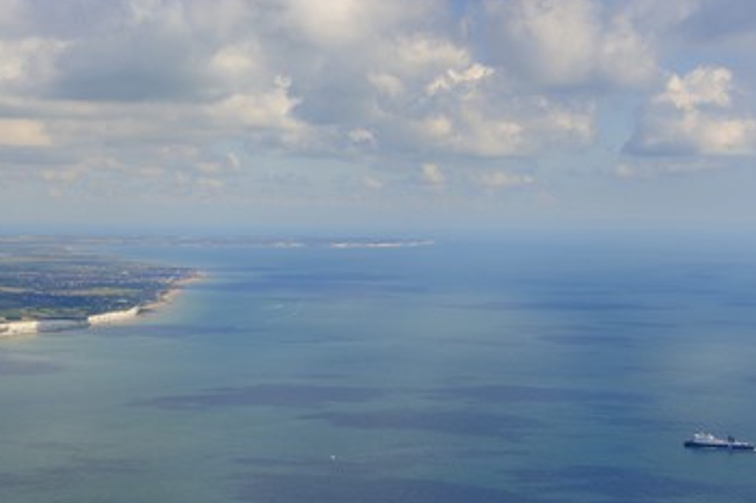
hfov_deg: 24.2
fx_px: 1763
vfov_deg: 16.2
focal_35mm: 84
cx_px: 404
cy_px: 291
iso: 400
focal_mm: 70
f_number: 9
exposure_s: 1/800
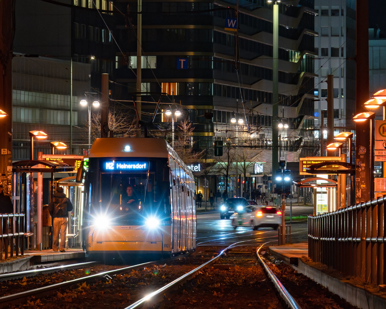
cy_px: 103
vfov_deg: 7.1
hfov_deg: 8.9
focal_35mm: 217
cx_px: 161
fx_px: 2480
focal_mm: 88
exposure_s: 1/20
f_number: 7.1
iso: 2500
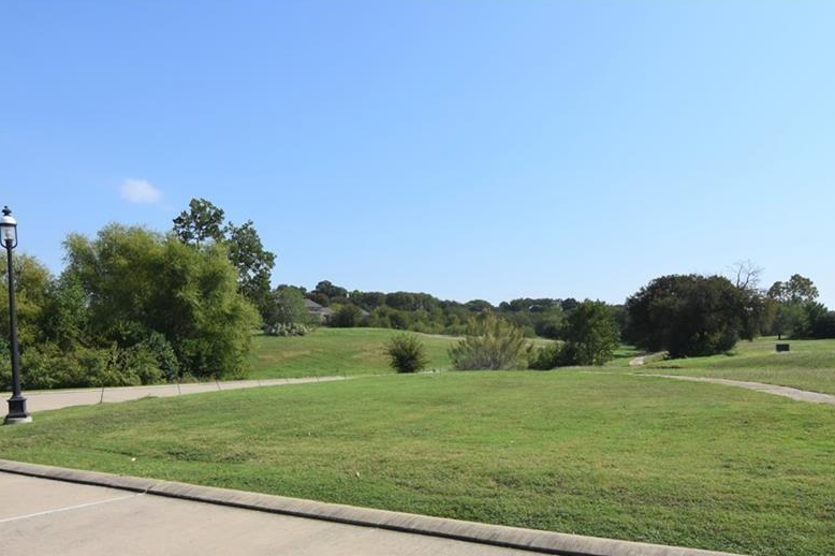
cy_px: 355
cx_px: 422
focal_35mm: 26
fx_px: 595
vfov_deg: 49.5
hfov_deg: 70.1
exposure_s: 1/400
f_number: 10
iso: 200
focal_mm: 13
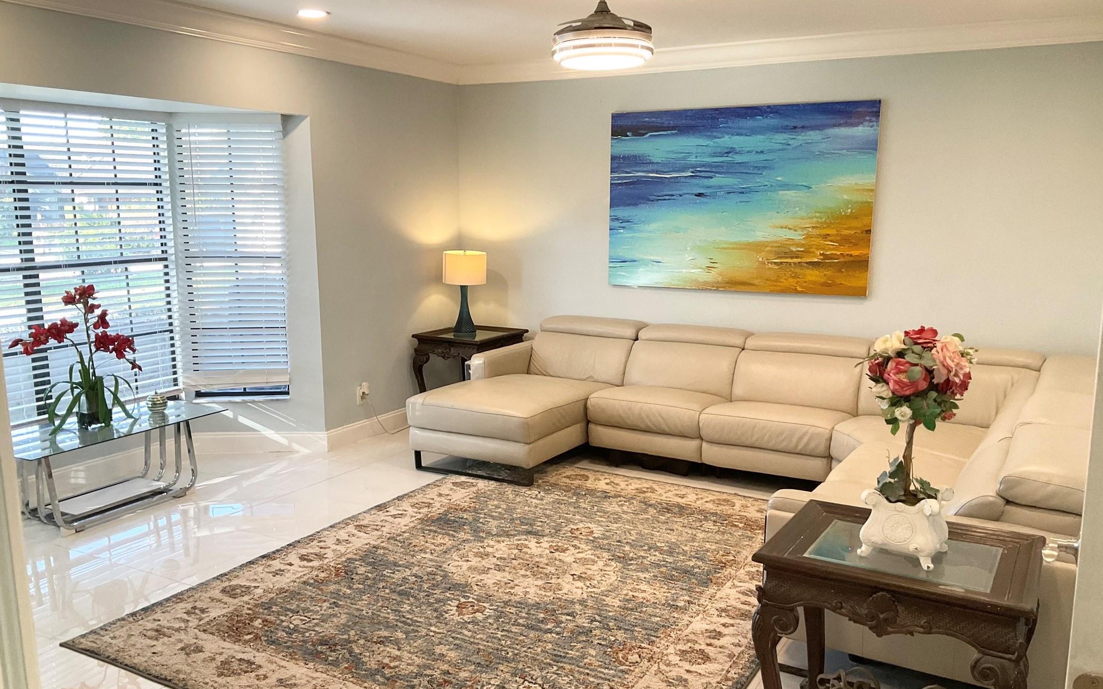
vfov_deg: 40.5
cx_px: 553
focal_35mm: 31
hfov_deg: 61.2
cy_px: 378
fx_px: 932
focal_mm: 3
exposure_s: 1/60
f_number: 1.8
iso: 80
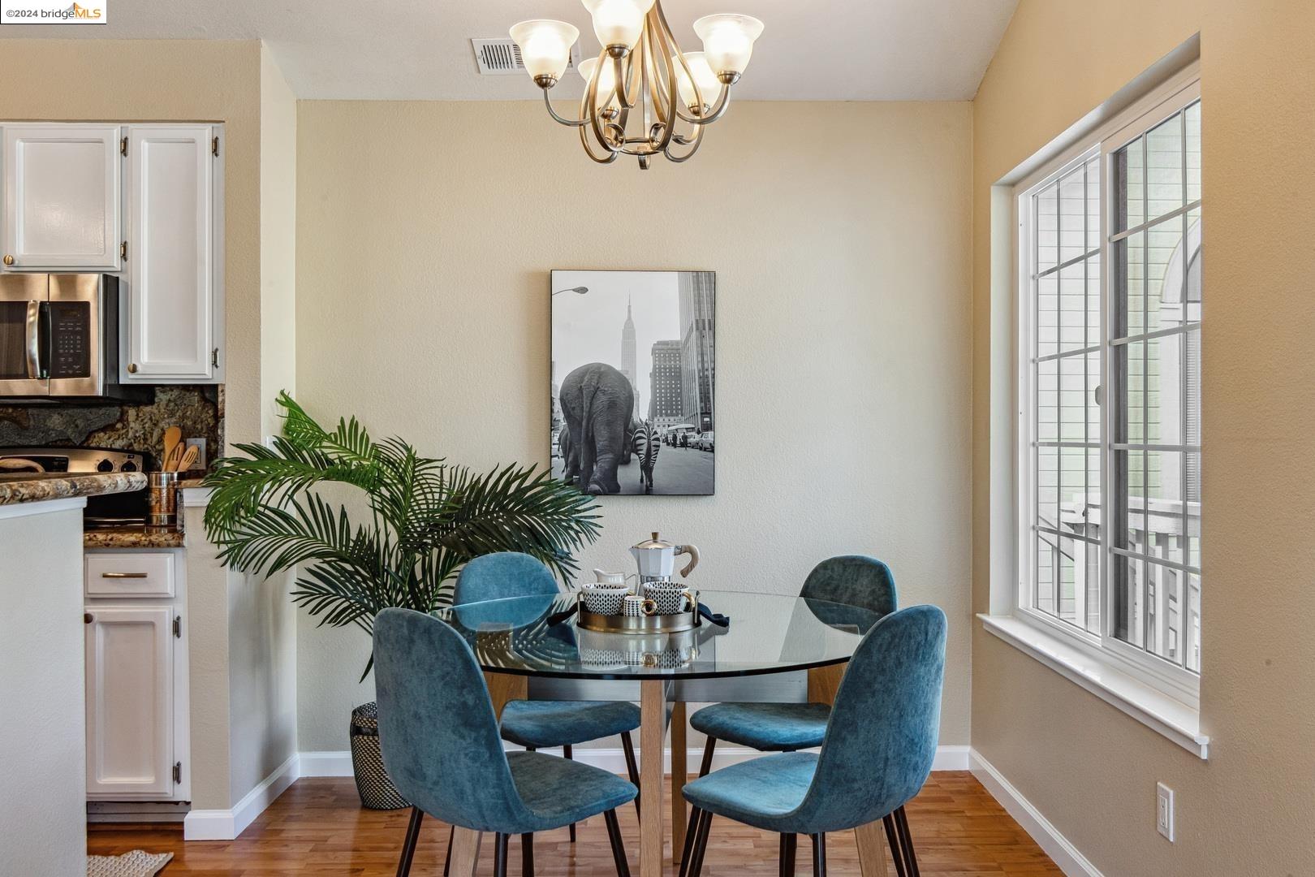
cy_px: 438
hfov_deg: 58.7
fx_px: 1169
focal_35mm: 32
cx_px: 658
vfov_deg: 41.1
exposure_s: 1/10
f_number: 16
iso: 320
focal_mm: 32
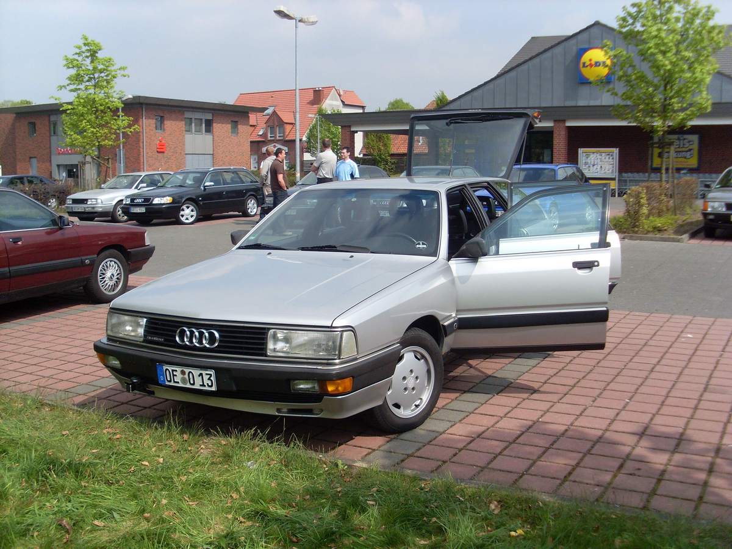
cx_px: 366
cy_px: 274
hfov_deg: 49.0
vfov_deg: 37.7
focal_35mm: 38
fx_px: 804
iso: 80
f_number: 7.7
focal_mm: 6.3
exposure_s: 1/250
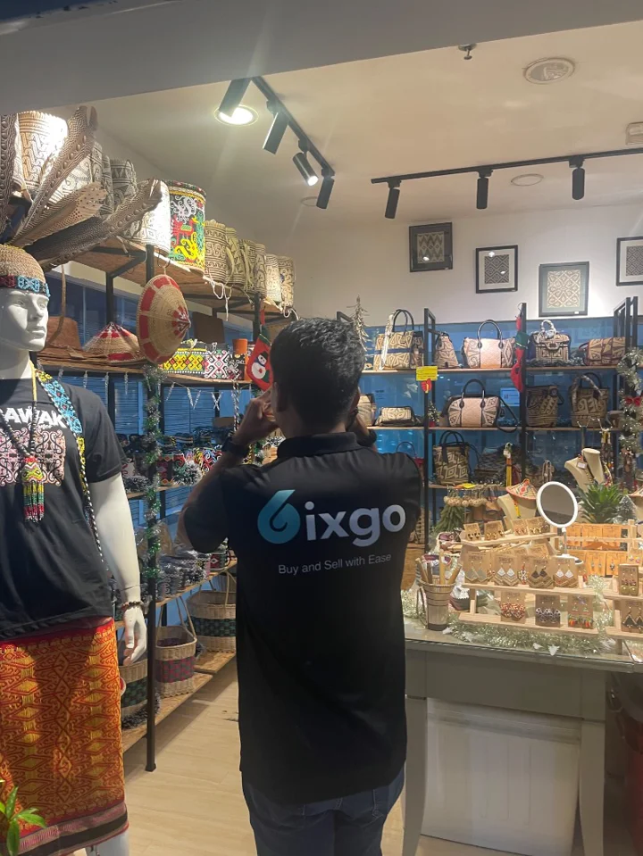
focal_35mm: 25
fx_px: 619
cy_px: 428
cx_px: 322
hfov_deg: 54.9
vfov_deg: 69.4
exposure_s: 1/50
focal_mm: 5.1
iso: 80
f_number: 1.6
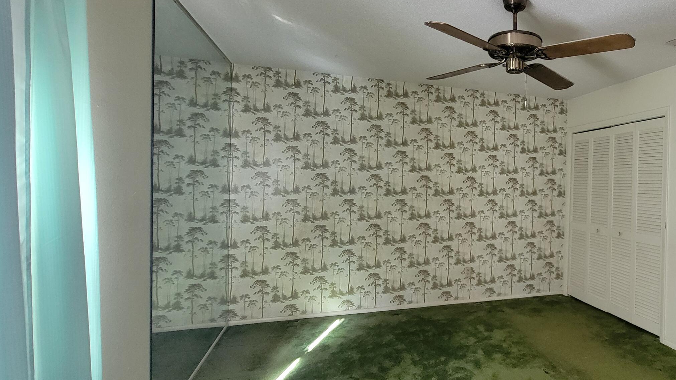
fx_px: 376
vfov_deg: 53.6
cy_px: 191
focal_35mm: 21
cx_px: 491
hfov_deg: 78.7
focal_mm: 2.2
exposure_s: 1/30
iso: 500
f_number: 2.2
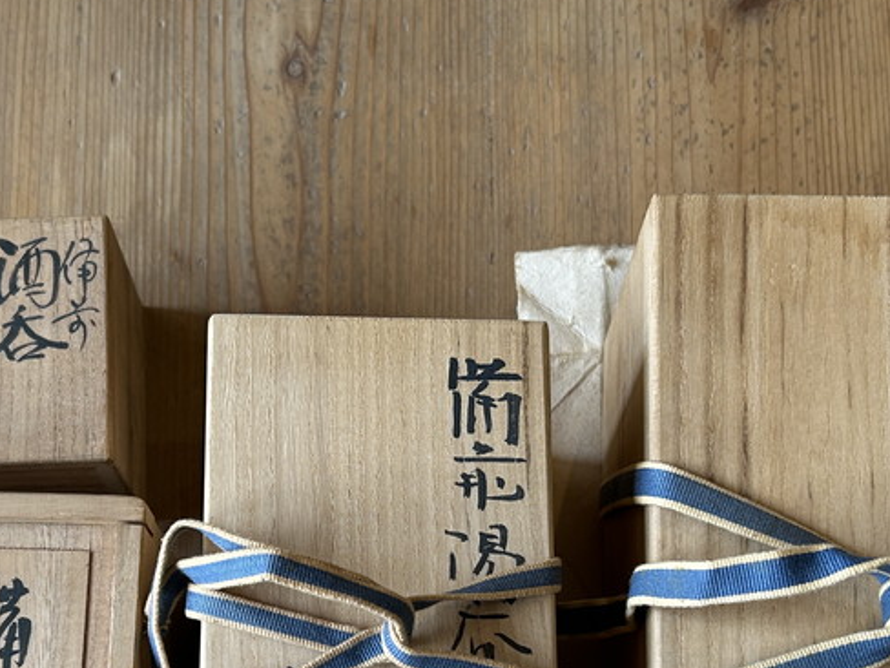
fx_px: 1645
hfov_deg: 30.2
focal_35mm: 64
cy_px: 575
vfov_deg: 22.5
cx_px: 383
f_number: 1.5
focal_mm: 5.7
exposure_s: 1/121
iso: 50
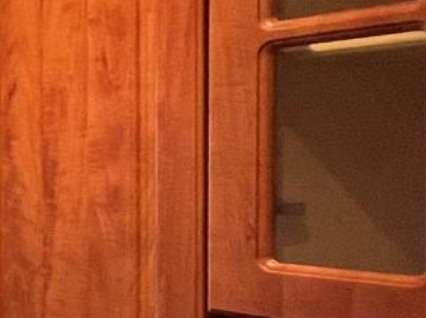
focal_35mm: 68
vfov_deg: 21.6
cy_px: 192
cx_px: -656
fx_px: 836
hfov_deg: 14.2
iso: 100
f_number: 1.8
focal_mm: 1.57
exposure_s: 1/99
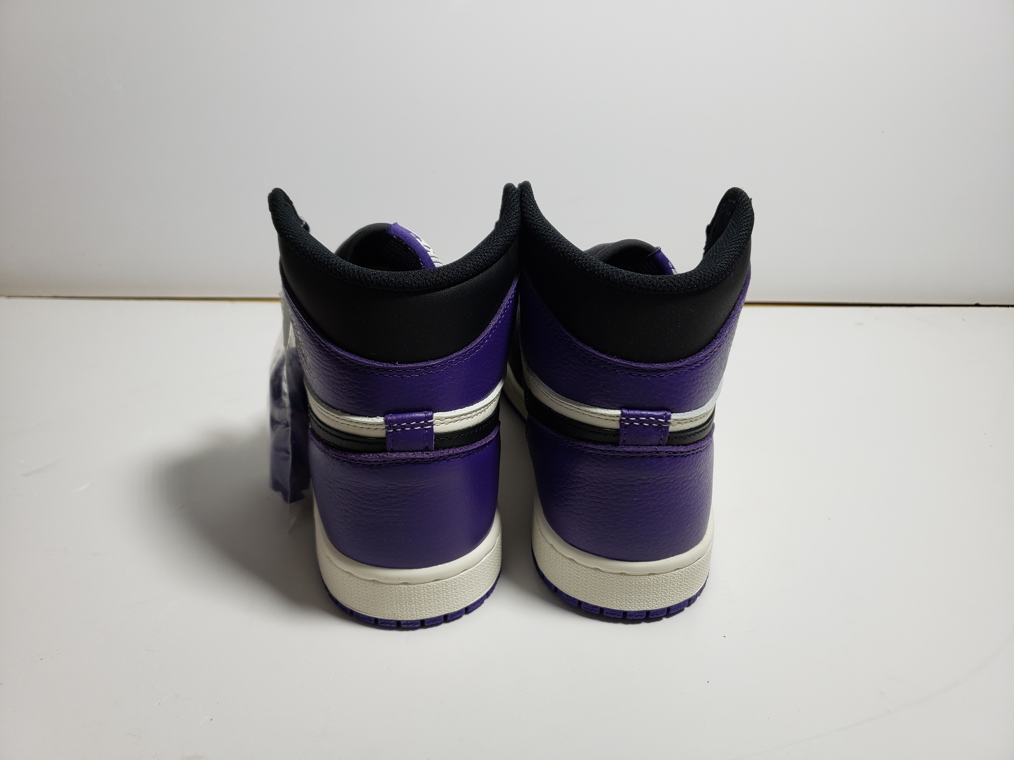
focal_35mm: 26
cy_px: 380
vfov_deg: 53.1
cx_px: 507
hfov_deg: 67.3
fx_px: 762
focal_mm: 4.3
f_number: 1.5
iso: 50
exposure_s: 1/491
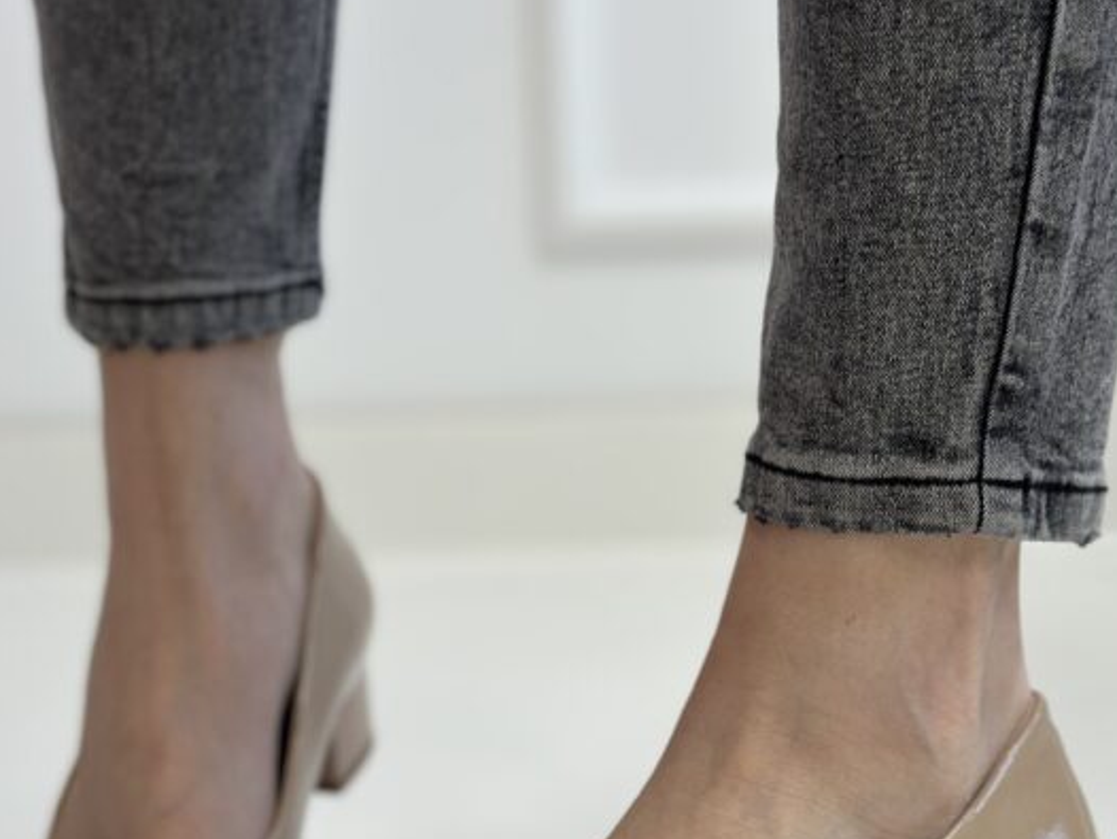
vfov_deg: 20.1
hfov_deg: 26.7
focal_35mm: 73
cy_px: 612
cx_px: 561
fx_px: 2357
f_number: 1.78
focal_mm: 6.86
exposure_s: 1/100
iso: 100
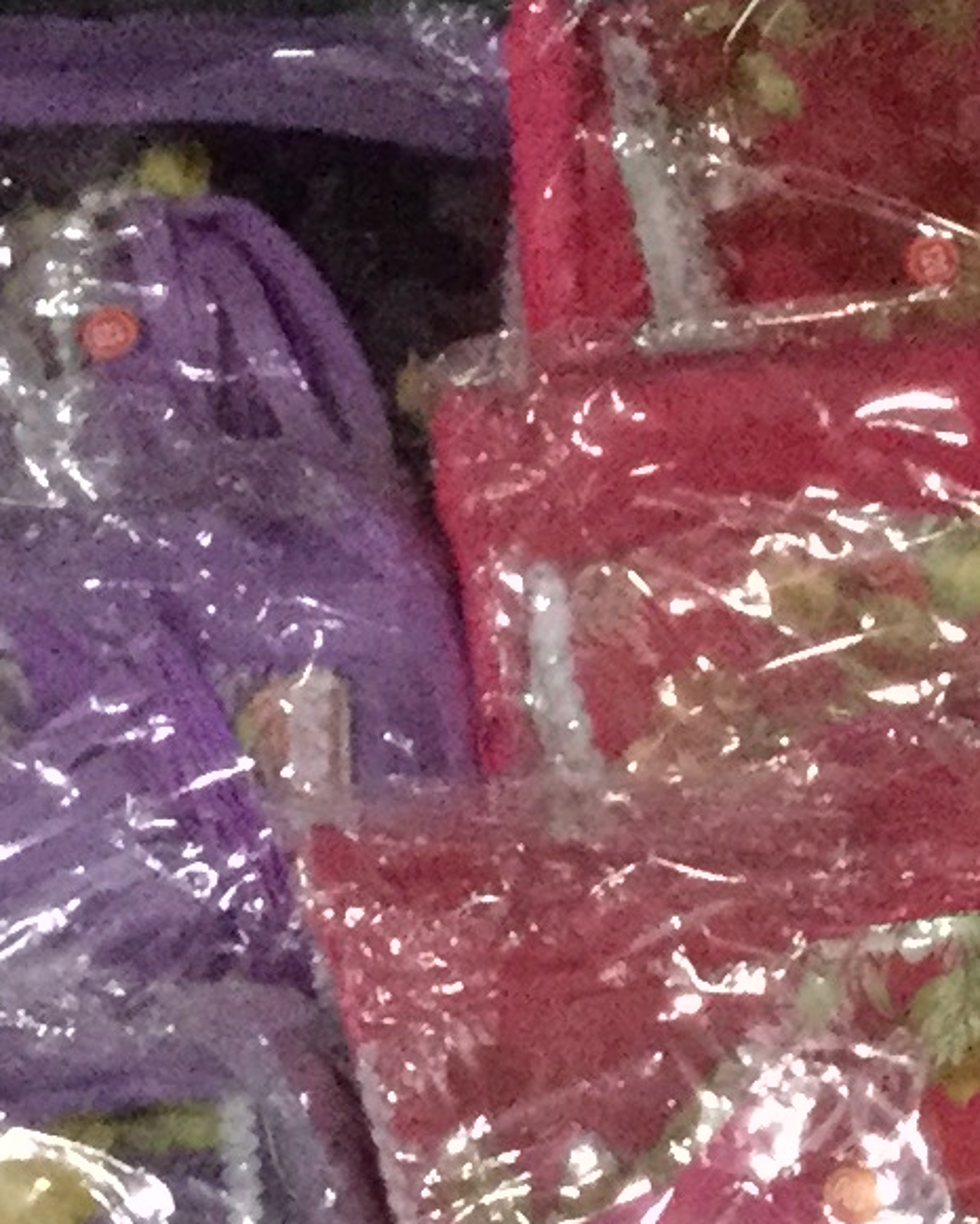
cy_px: 1711
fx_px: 6162
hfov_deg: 8.6
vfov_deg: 11.0
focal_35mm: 170
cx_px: 1933
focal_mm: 3.3
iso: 320
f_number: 2.4
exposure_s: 1/17
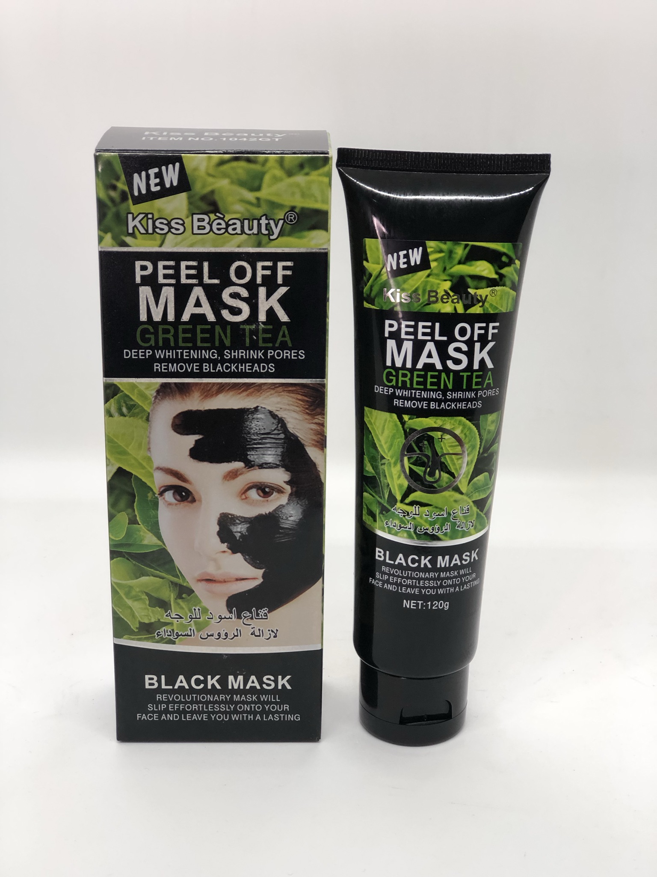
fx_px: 1442
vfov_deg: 33.8
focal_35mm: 57
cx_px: 328
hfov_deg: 25.7
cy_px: 438
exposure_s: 1/31
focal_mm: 6.6
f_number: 2.8
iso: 40
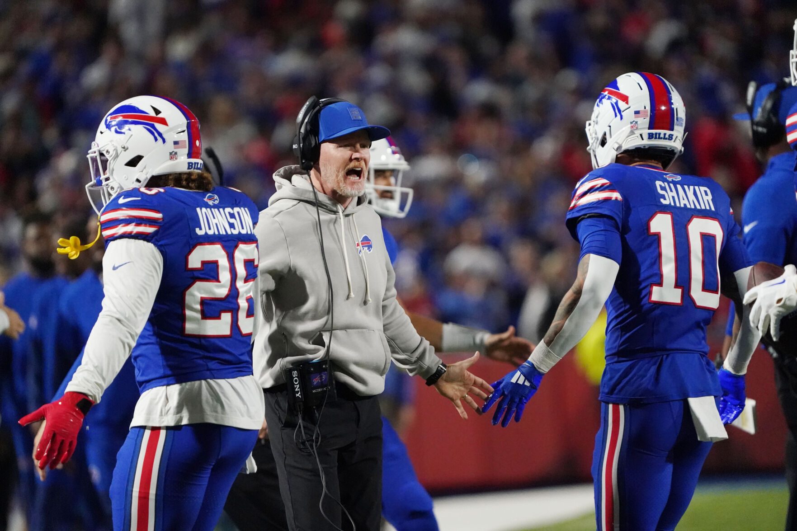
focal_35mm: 600
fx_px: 13281
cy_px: 266
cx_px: 398
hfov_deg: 3.4
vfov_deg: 2.3
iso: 10000
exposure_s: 1/1600
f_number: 6.3
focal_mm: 600
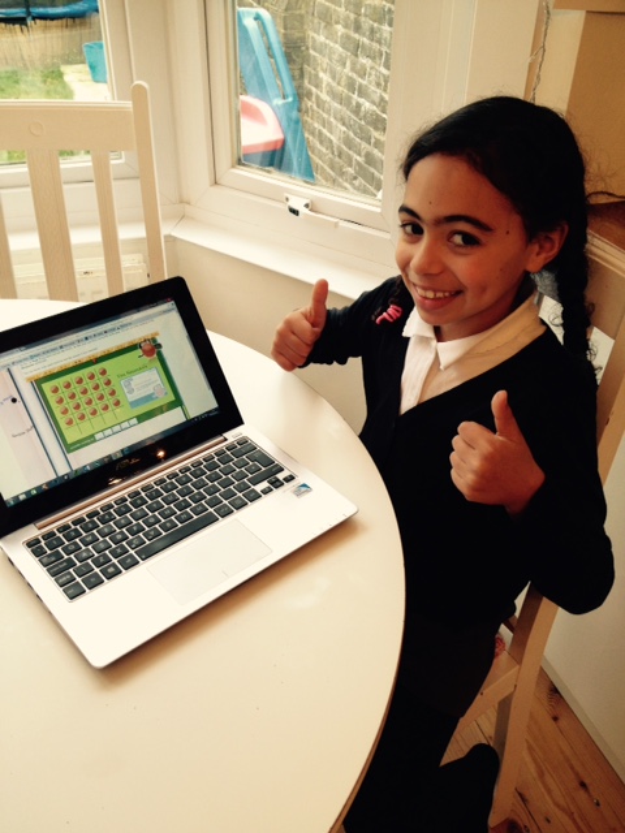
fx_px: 843
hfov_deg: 40.7
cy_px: 416
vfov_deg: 52.6
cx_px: 312
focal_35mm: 35
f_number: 2.4
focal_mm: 4.28
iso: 64
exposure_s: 1/20
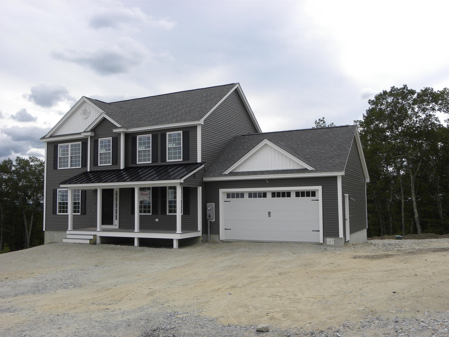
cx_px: 224
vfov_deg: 42.9
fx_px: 428
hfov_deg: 55.4
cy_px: 168
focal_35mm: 33
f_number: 5
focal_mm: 5.9
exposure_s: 1/385
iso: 64
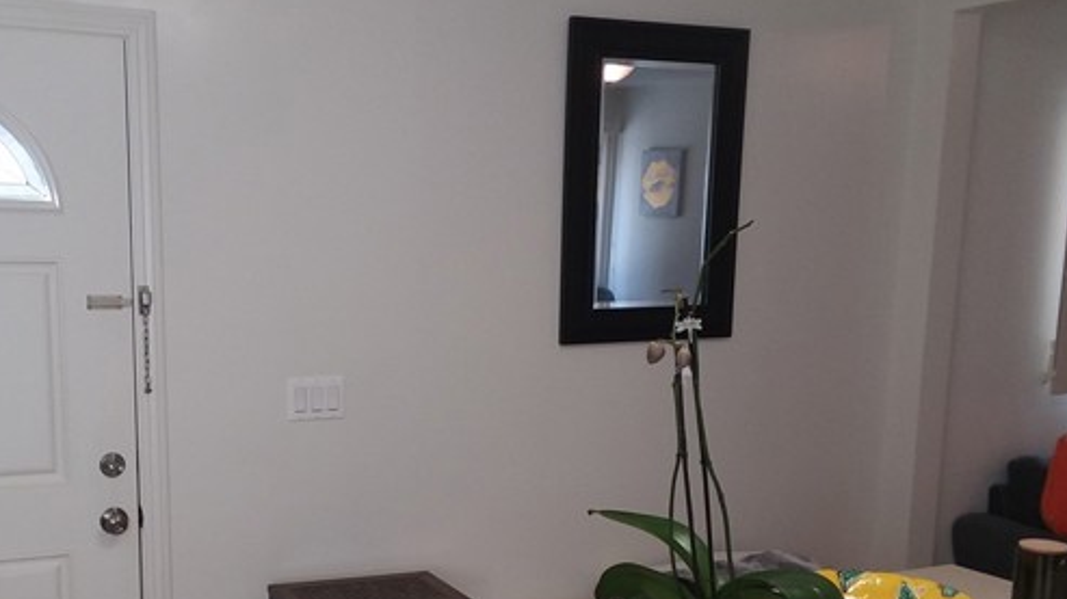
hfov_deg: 48.9
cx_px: 398
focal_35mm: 41
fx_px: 1160
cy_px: 493
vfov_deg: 28.3
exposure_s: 1/60
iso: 50
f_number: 1.9
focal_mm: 2.47
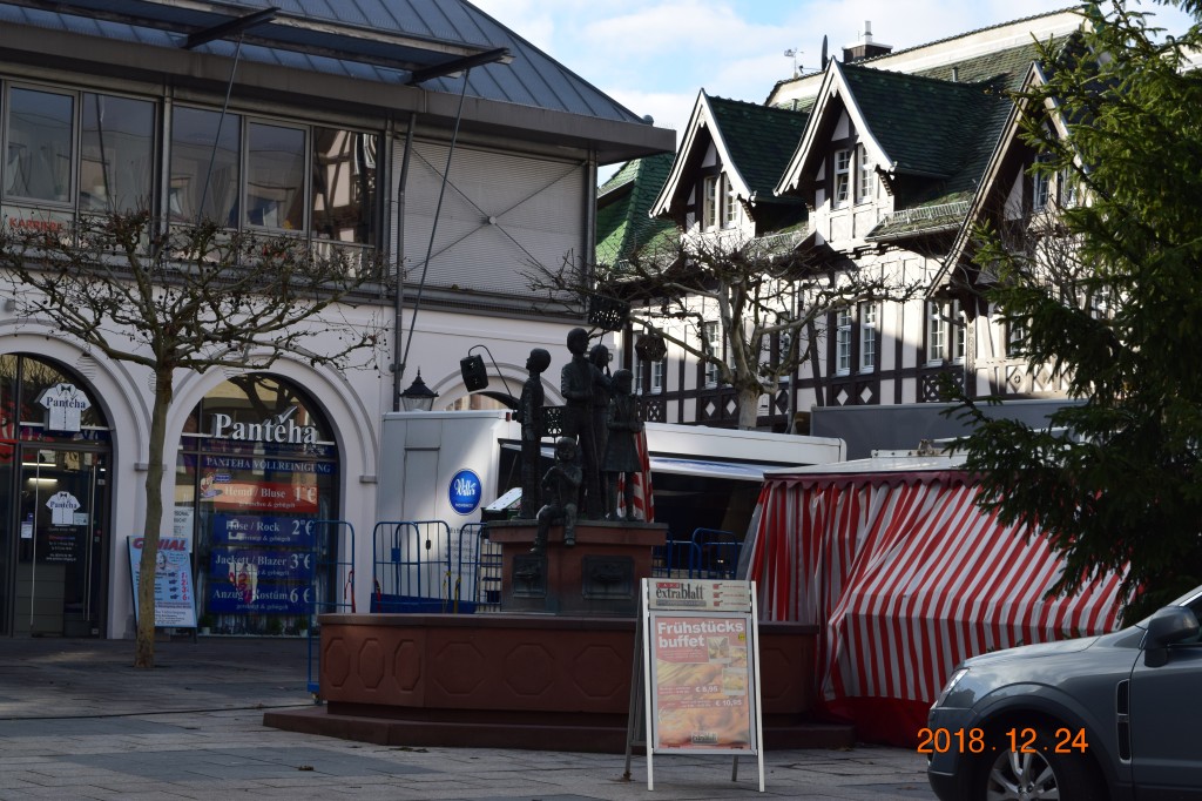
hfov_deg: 24.6
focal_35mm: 82
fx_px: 2754
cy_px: 400
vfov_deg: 16.5
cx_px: 601
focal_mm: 55
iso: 400
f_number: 10
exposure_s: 1/320
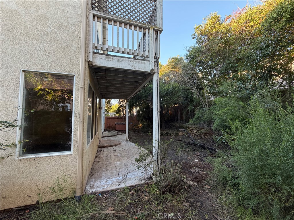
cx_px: 147
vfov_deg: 85.7
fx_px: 119
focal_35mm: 14
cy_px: 110
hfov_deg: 102.1
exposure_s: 1/121
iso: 160
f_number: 2.2
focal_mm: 2.22
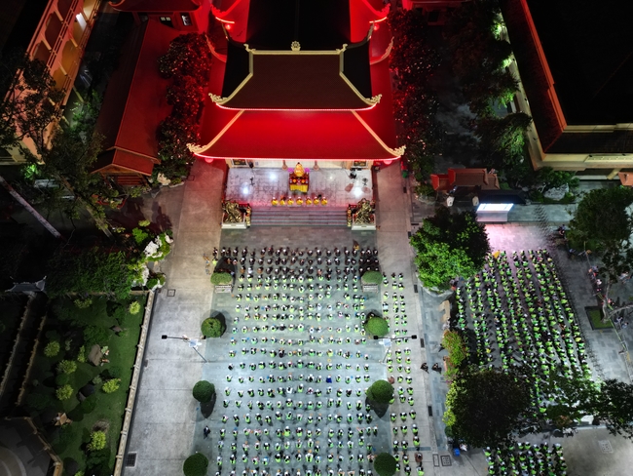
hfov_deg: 71.6
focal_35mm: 24
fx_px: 439
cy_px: 238
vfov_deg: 56.8
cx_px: 316
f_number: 1.7
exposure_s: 1/15
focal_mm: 6.72
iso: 590
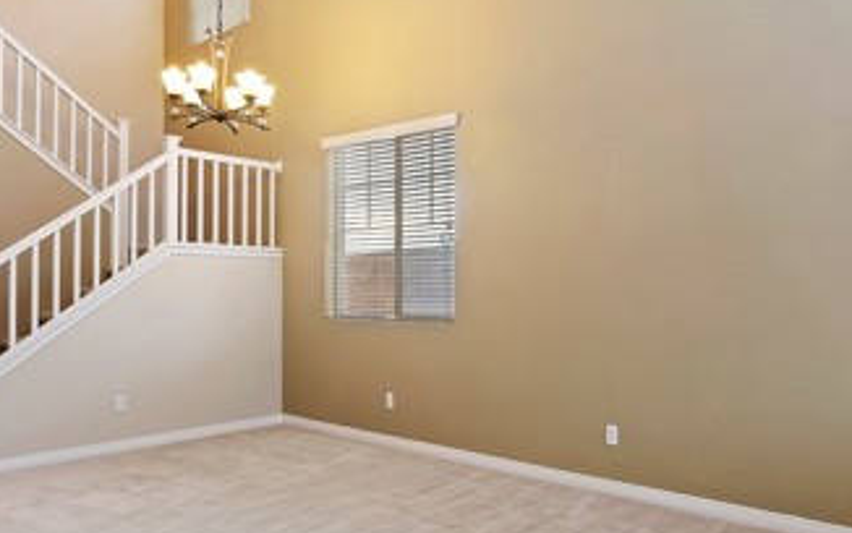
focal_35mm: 28
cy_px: 290
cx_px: 517
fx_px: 650
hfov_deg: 65.7
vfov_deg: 44.5
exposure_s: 1/8
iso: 500
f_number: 10
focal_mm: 14
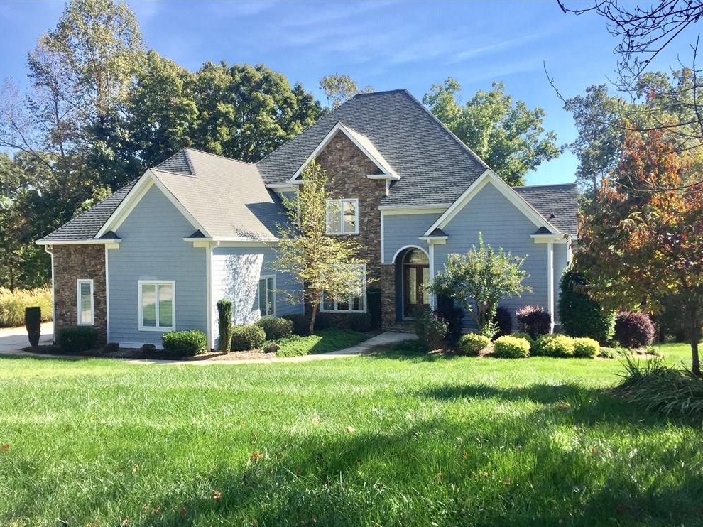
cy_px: 271
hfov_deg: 60.0
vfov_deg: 46.8
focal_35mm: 30
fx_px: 609
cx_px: 350
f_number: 2.2
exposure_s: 1/1163
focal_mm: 4.15
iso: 32
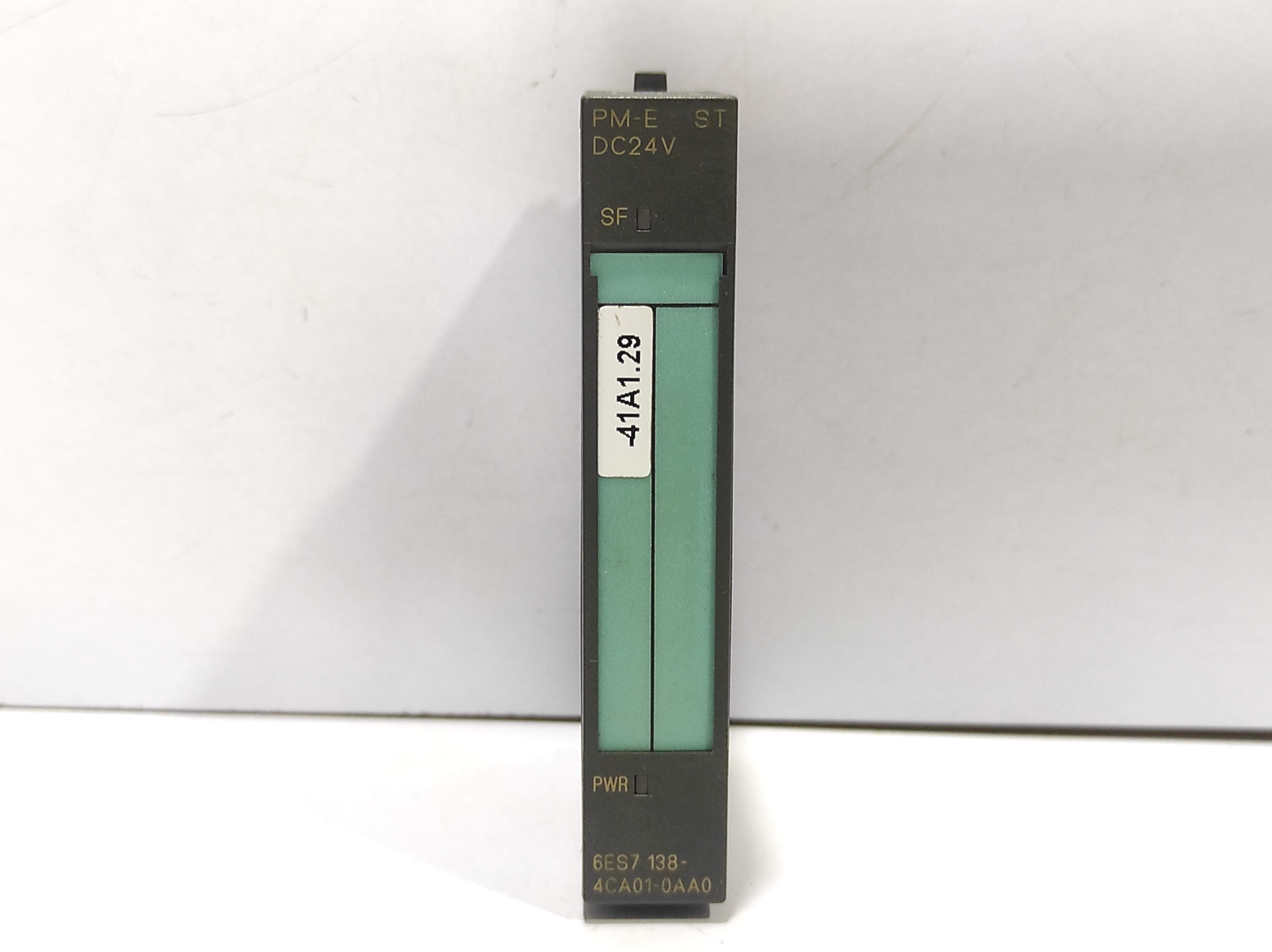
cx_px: 636
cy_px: 476
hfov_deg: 69.4
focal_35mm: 25
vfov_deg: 54.8
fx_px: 918
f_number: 1.89
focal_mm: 5.43
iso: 722
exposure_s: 1/33
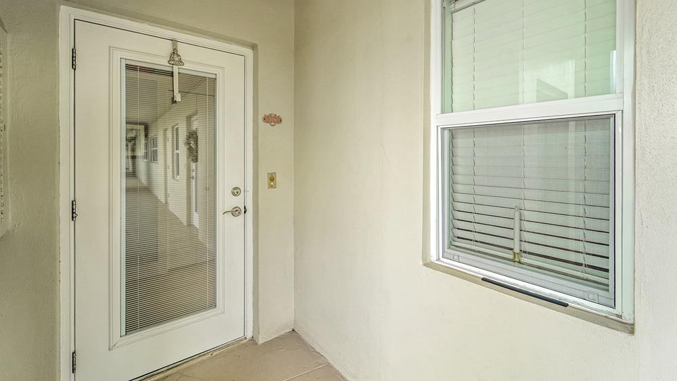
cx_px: 336
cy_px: 156
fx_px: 269
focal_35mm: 15
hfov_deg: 103.0
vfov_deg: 69.9
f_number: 9
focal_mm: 14
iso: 320
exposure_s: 1/50
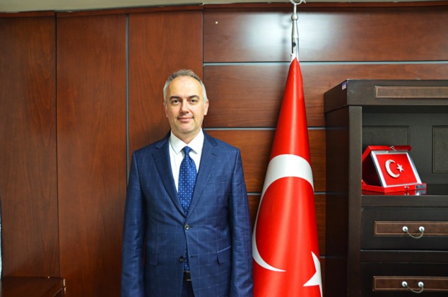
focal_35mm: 30
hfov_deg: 62.0
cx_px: 224
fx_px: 373
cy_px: 148
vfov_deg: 43.4
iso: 1600
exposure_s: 1/30
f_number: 3.5
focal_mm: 20
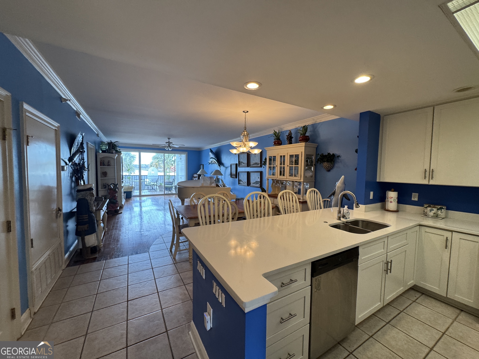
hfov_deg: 102.1
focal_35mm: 14
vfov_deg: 85.7
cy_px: 180
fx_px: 194
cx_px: 240
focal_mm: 2.22
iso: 160
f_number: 2.2
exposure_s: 1/120
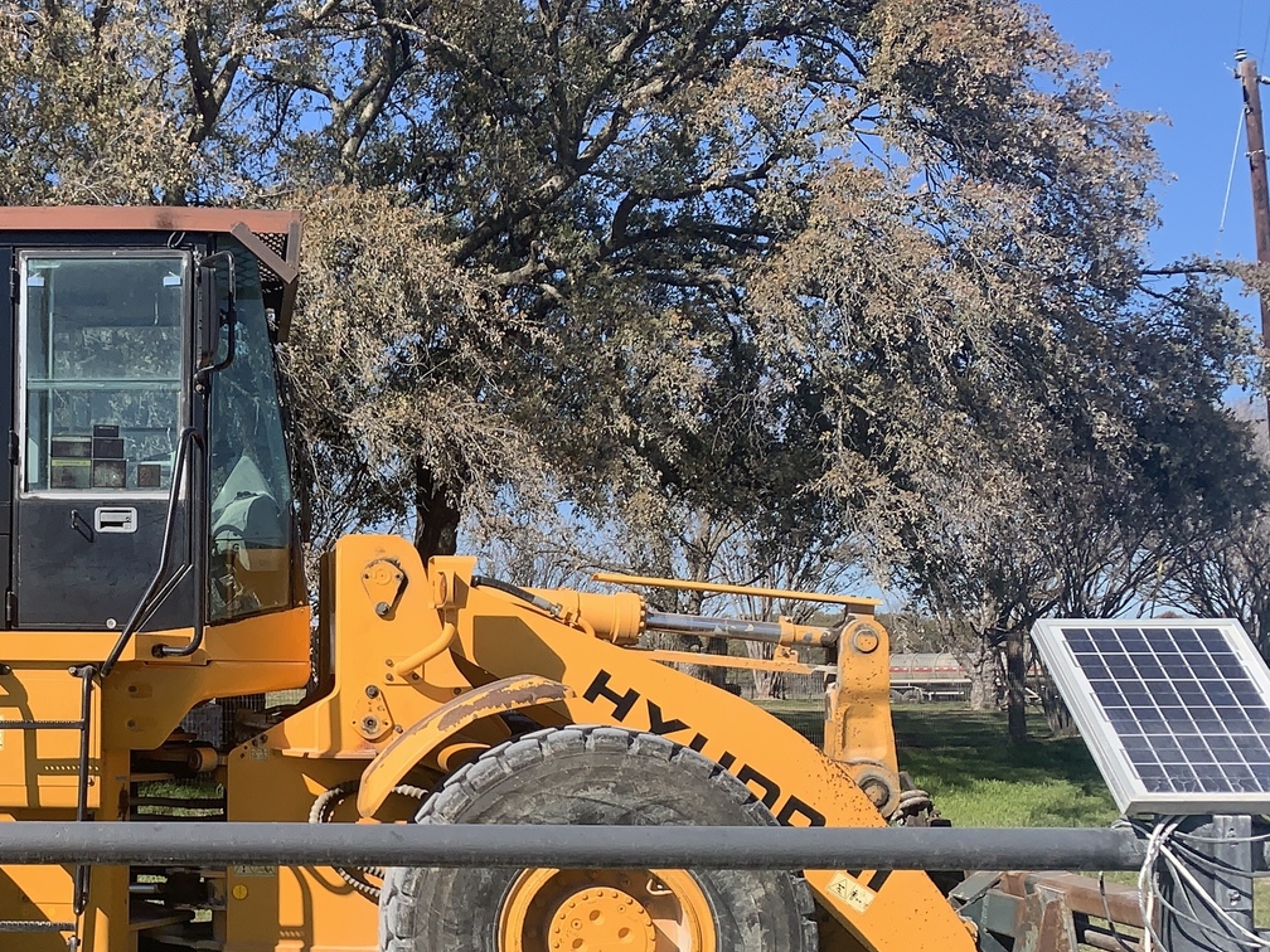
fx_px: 1908
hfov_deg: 34.6
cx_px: 108
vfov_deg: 27.9
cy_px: 630
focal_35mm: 52
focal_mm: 4.25
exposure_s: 1/2160
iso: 25
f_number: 1.8
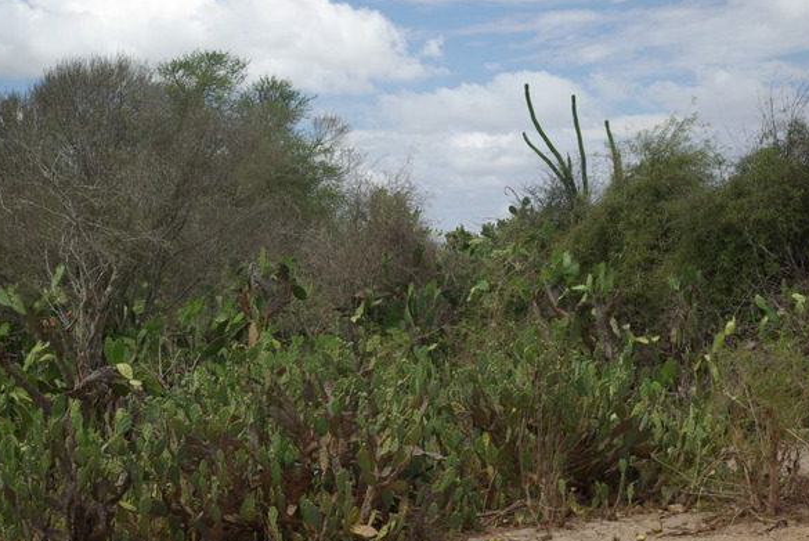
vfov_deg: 16.7
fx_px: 1844
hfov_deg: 24.7
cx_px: 382
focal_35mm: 82
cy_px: 270
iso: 100
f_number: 6.7
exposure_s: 1/125
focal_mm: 50
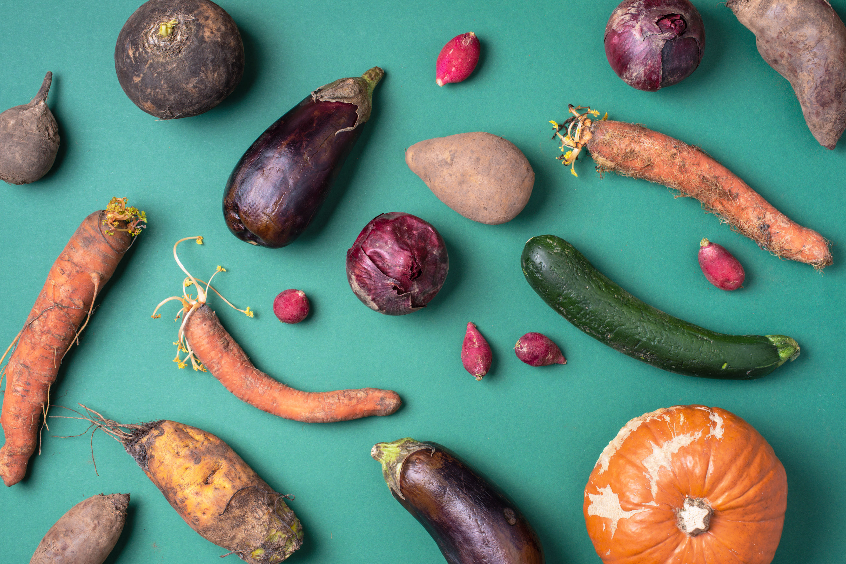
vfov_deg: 27.0
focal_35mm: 50
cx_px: 423
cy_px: 282
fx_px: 1175
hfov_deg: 39.6
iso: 50
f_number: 10
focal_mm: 50
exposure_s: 1/40
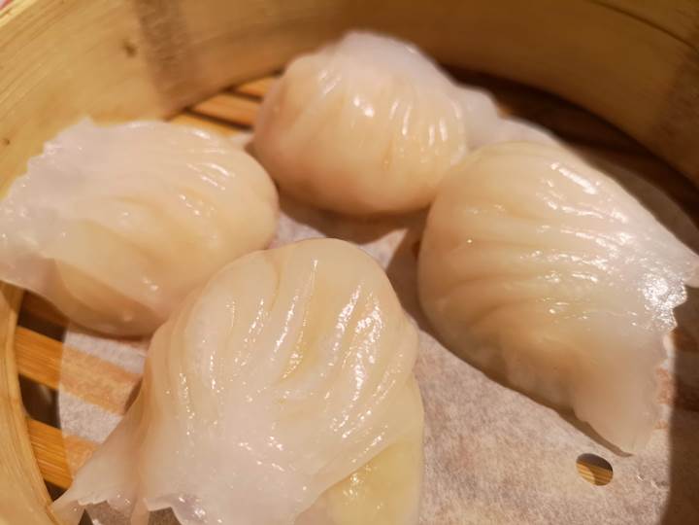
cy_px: 262
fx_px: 545
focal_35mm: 27
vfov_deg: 51.4
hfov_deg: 65.3
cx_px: 350
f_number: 1.8
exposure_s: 1/50
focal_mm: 3.95
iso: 64
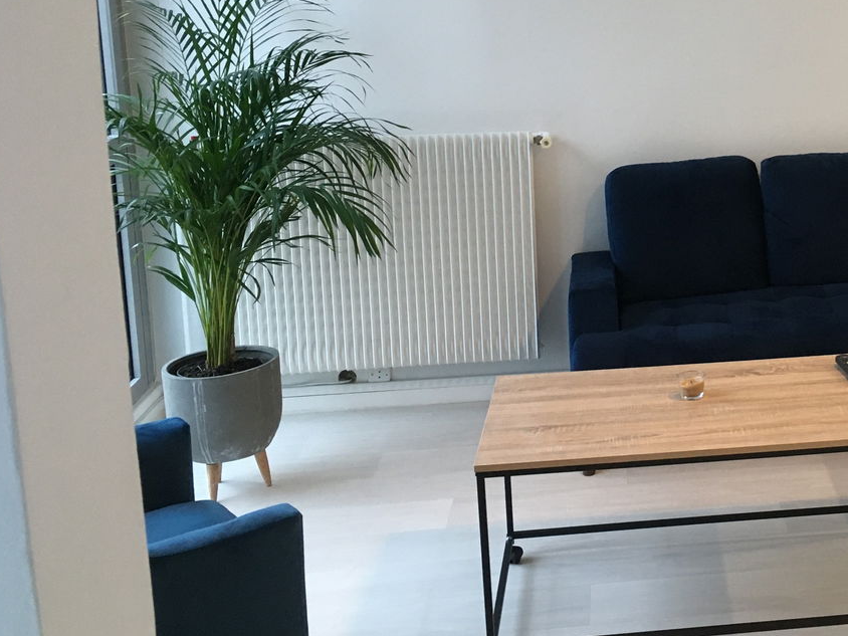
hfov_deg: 33.0
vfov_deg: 26.1
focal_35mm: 55
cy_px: 123
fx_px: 1347
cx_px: 776
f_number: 2.2
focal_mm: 4.15
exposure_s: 1/33
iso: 125
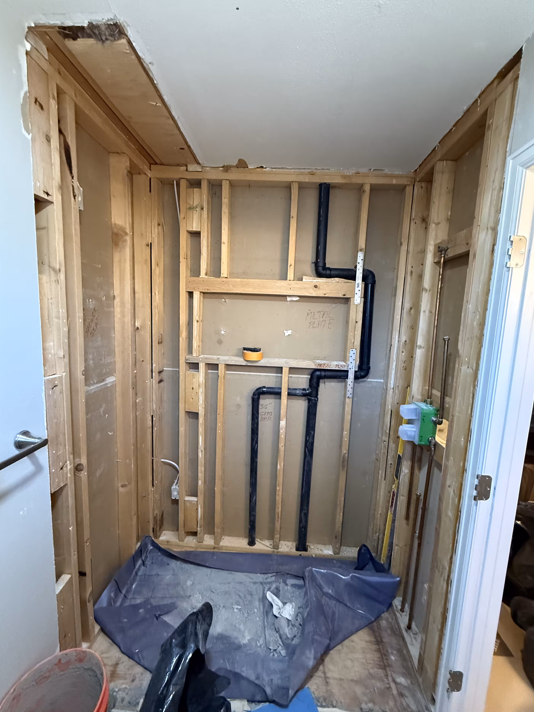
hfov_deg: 81.7
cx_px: 269
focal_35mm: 15
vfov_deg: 98.2
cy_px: 358
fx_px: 309
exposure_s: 1/60
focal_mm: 2.22
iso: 800
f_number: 2.2
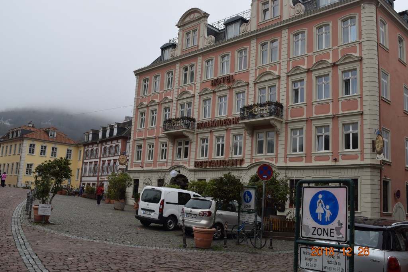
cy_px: 136
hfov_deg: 55.1
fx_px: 391
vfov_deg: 38.3
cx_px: 204
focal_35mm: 34
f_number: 8
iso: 360
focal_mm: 23
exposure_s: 1/250
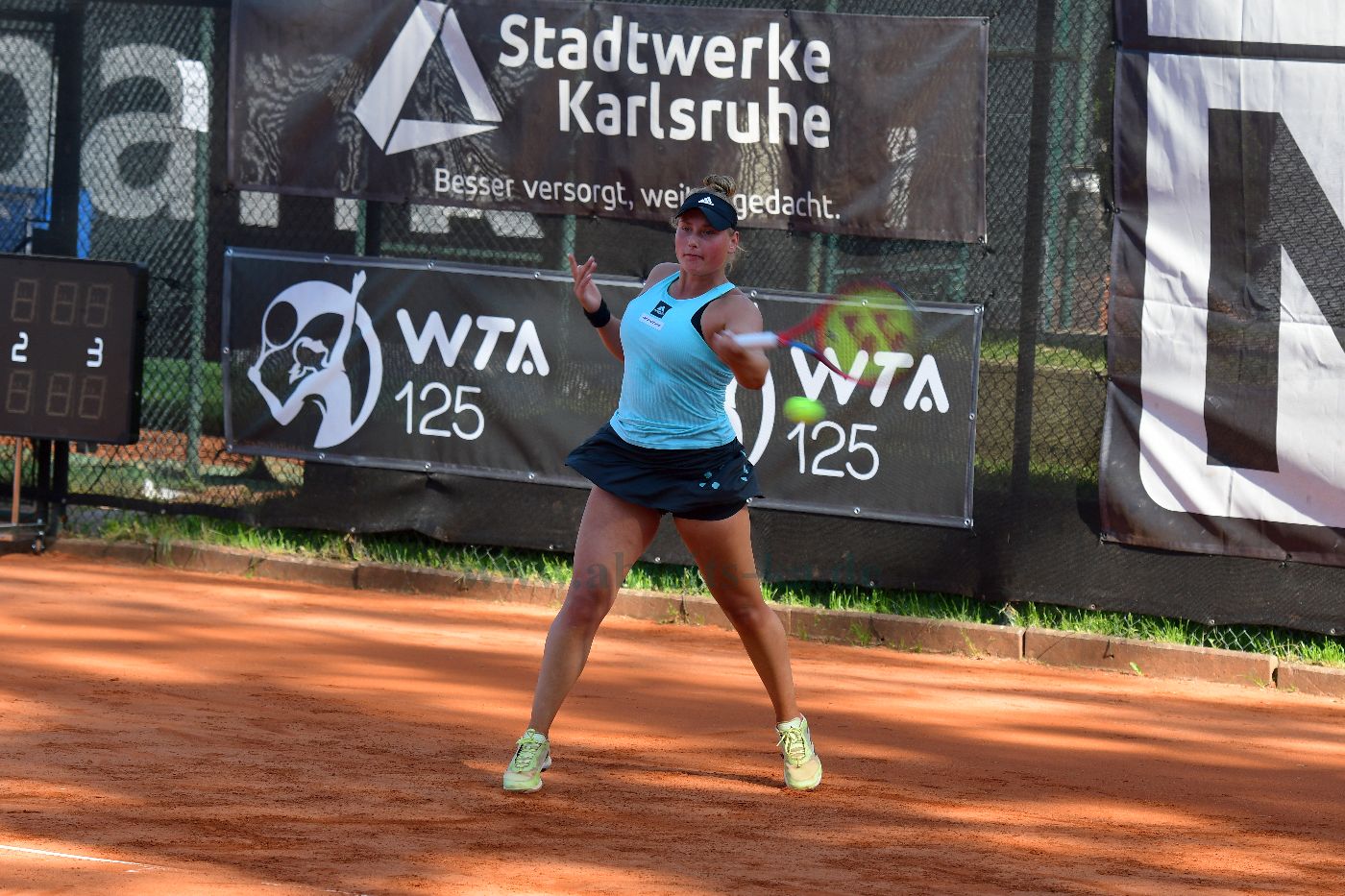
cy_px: 448
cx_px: 672
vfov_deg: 7.3
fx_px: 7004
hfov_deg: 11.0
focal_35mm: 188
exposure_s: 1/400
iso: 180
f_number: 5
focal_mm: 125
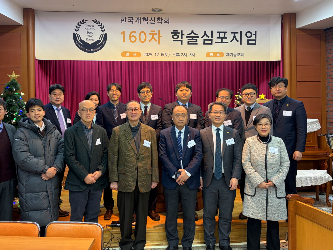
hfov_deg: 59.7
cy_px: 107
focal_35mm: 30
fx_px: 289
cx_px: 145
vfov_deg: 46.7
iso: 100
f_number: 1.6
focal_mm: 5.96
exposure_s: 1/60
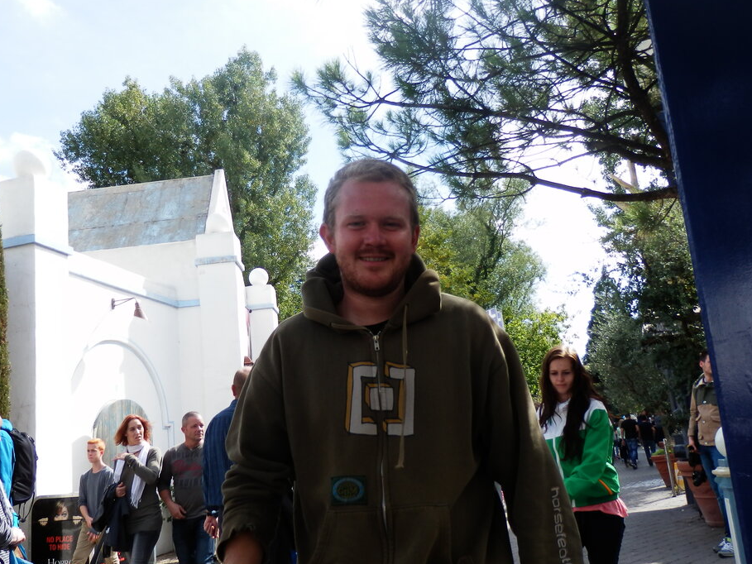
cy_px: 323
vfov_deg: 42.8
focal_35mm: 33
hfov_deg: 55.3
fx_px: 717
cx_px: 340
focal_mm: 4.5
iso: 80
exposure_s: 1/500
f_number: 3
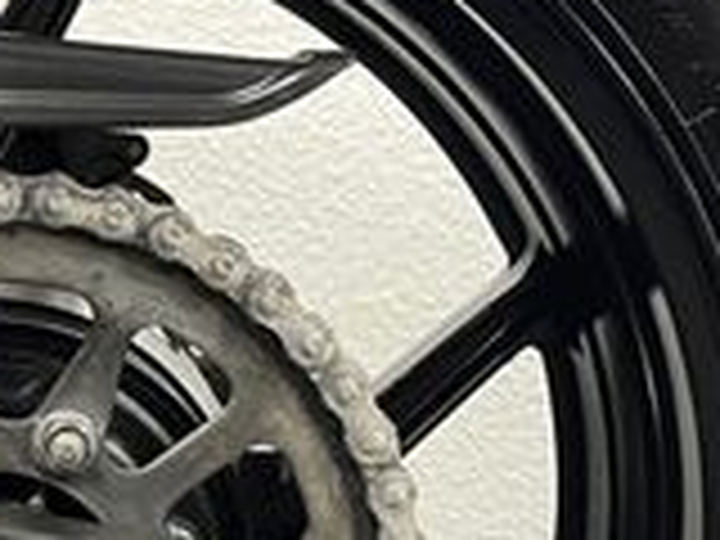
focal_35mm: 104
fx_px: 2163
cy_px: 513
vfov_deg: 14.1
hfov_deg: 18.2
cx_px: -63
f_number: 1.6
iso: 400
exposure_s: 1/33
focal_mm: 5.1
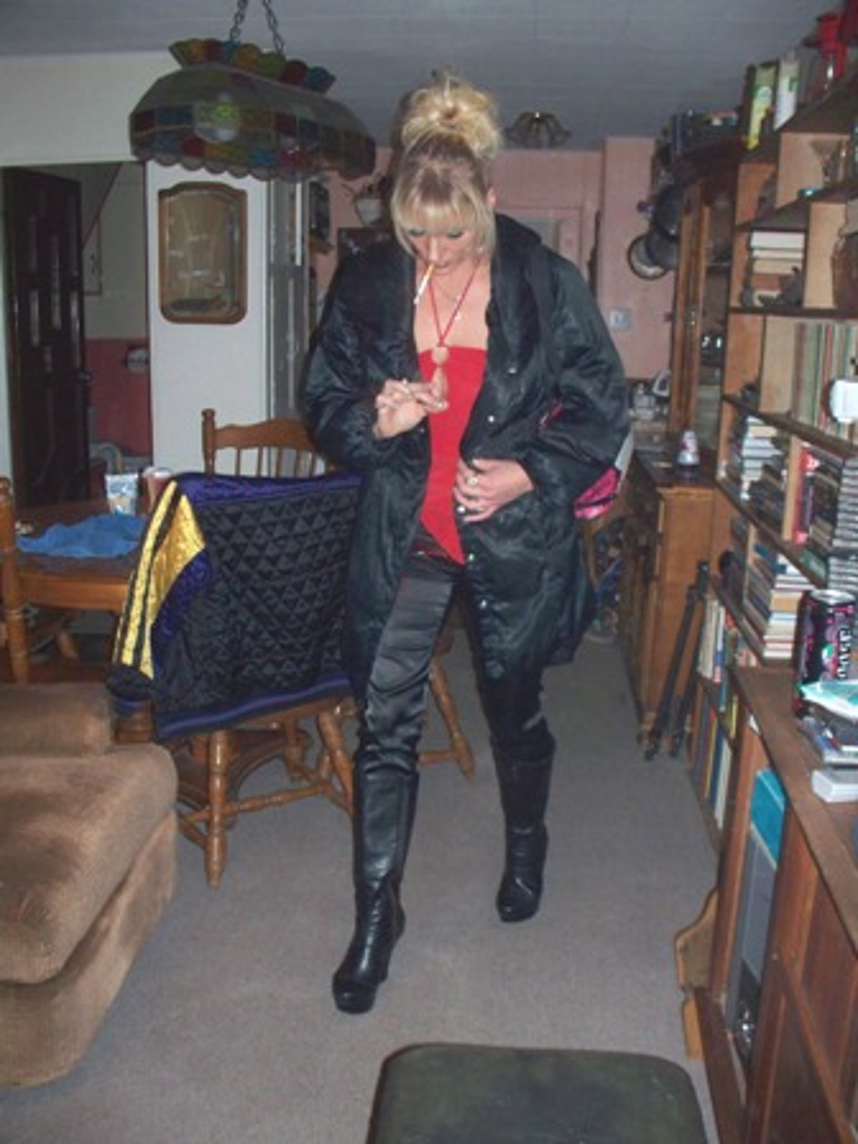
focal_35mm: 36
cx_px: 429
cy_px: 572
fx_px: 1190
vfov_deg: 51.4
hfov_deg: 39.7
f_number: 2.8
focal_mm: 7.54
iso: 200
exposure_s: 1/30
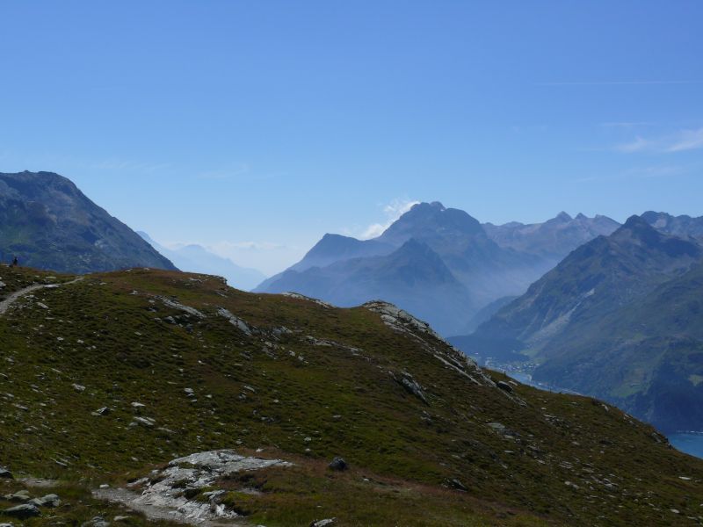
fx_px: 1239
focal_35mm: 61
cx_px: 352
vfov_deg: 24.0
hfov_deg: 31.7
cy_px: 264
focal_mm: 12.9
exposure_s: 1/640
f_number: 8
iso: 100
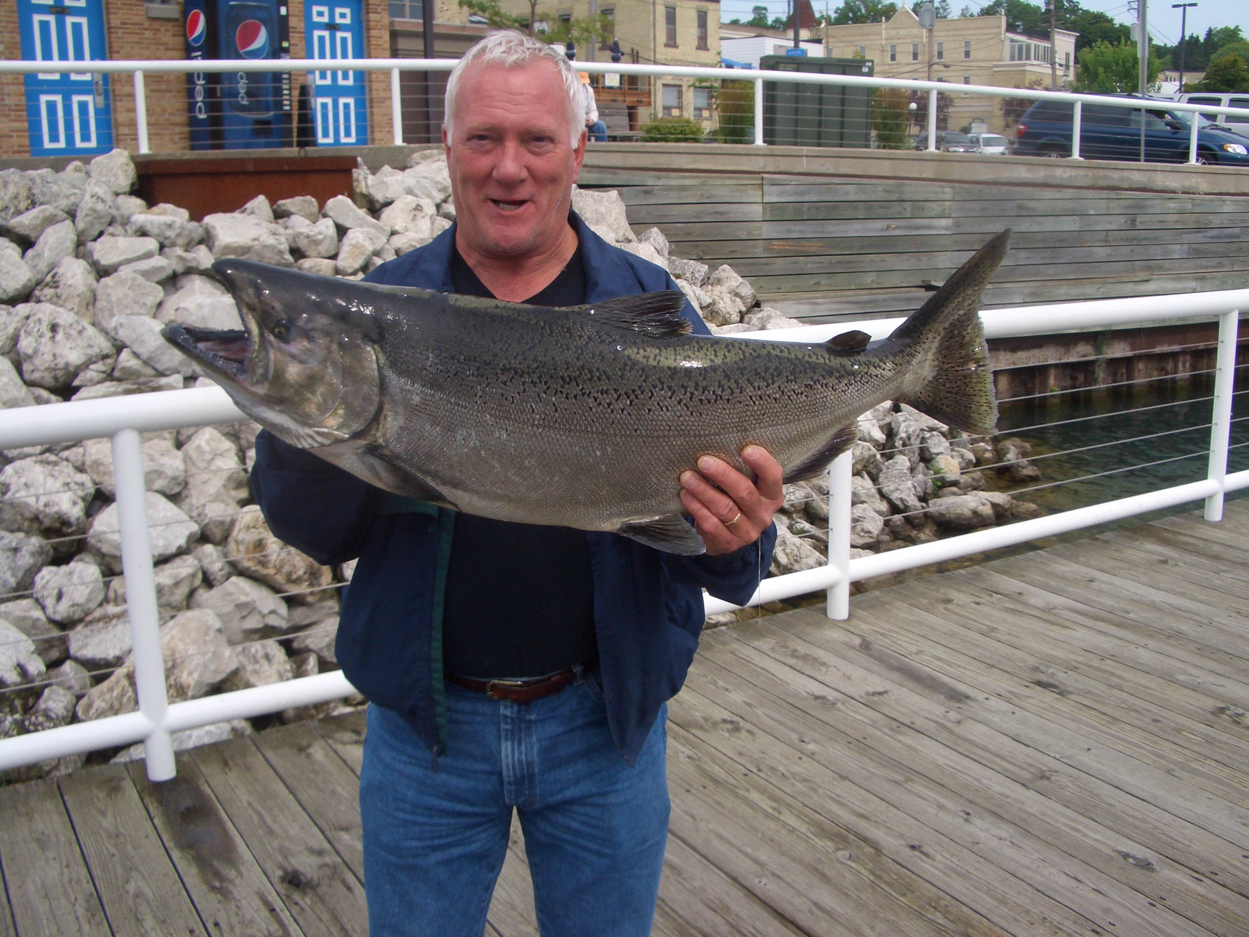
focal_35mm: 35
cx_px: 624
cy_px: 468
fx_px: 1263
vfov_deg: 40.7
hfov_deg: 52.6
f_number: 4.3
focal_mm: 5.8
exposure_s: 1/320
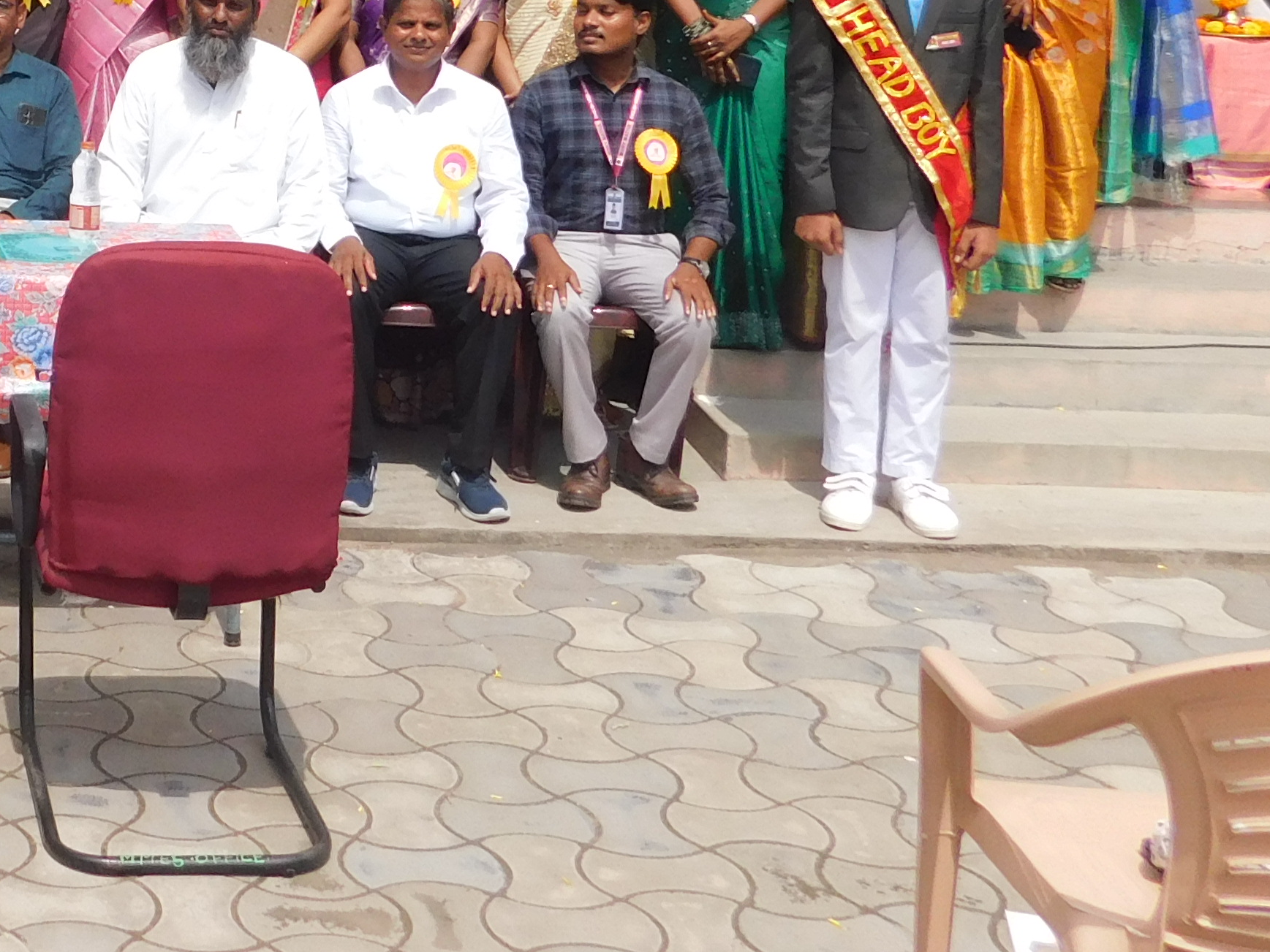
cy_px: -82
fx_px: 2238
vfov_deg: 22.7
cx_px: -159
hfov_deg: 28.5
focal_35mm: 61
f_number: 6
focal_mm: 4
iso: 125
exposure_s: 1/400
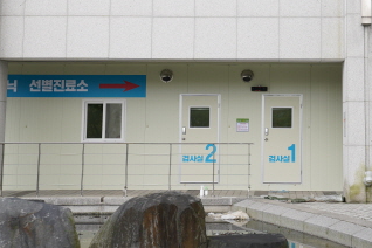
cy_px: 25
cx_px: 266
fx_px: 858
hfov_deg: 24.3
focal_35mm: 83
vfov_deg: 16.2
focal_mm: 44
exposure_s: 1/160
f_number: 5.6
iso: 200
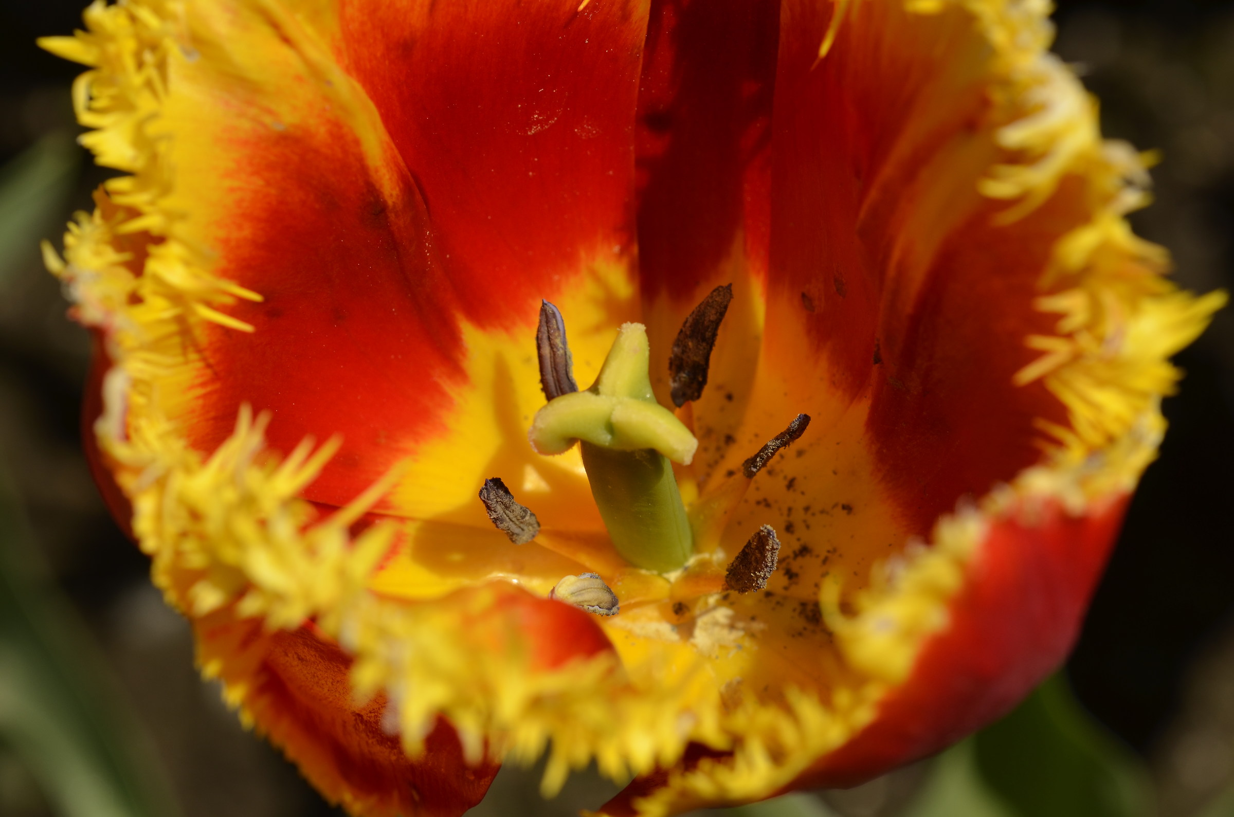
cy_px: 408
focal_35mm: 90
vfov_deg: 15.1
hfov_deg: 22.7
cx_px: 617
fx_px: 3078
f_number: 9
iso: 200
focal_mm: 60
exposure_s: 1/640
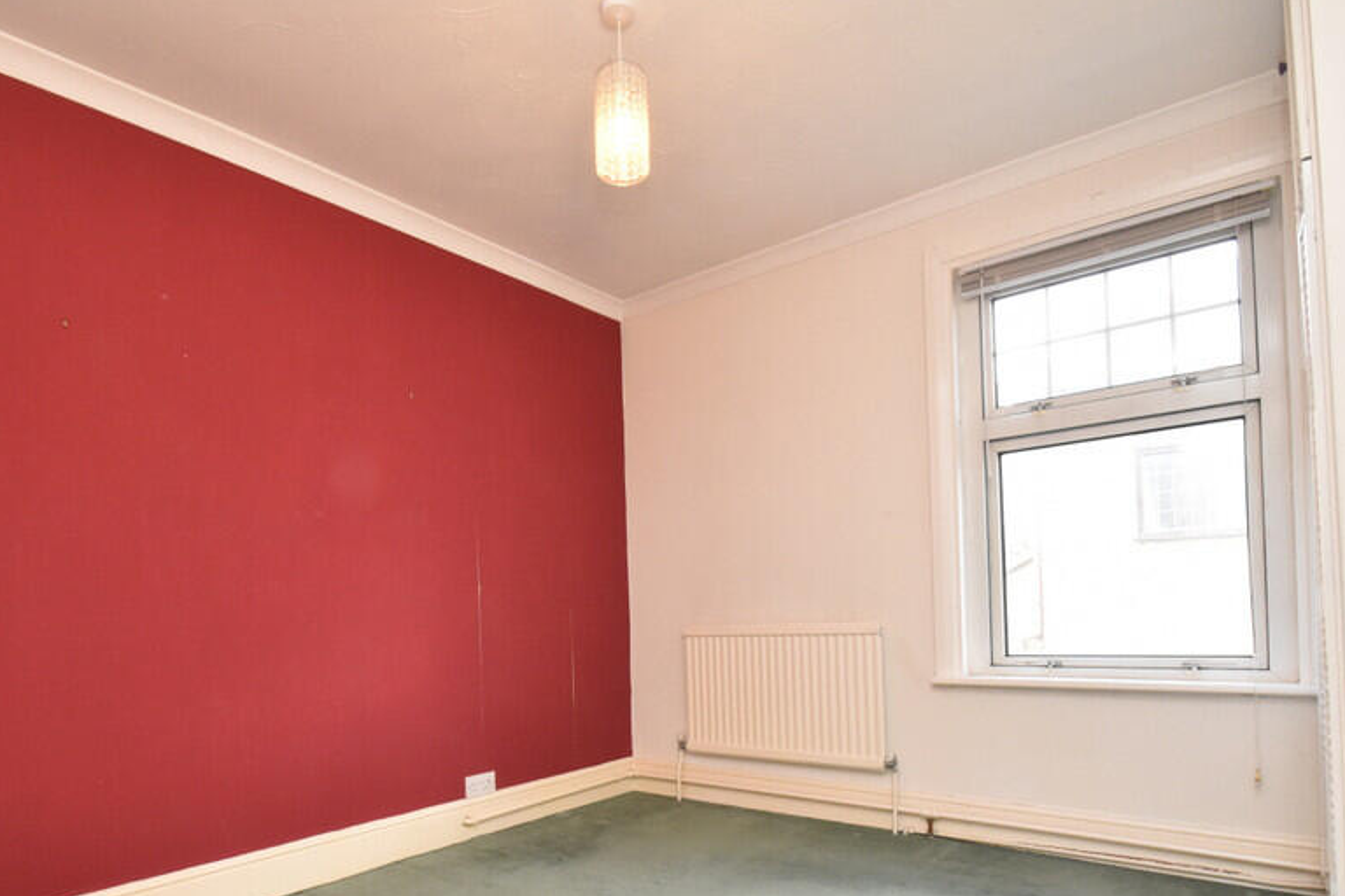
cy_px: 563
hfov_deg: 84.0
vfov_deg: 61.1
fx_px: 747
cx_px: 667
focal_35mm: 20
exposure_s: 1/60
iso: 2000
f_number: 10
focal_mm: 10
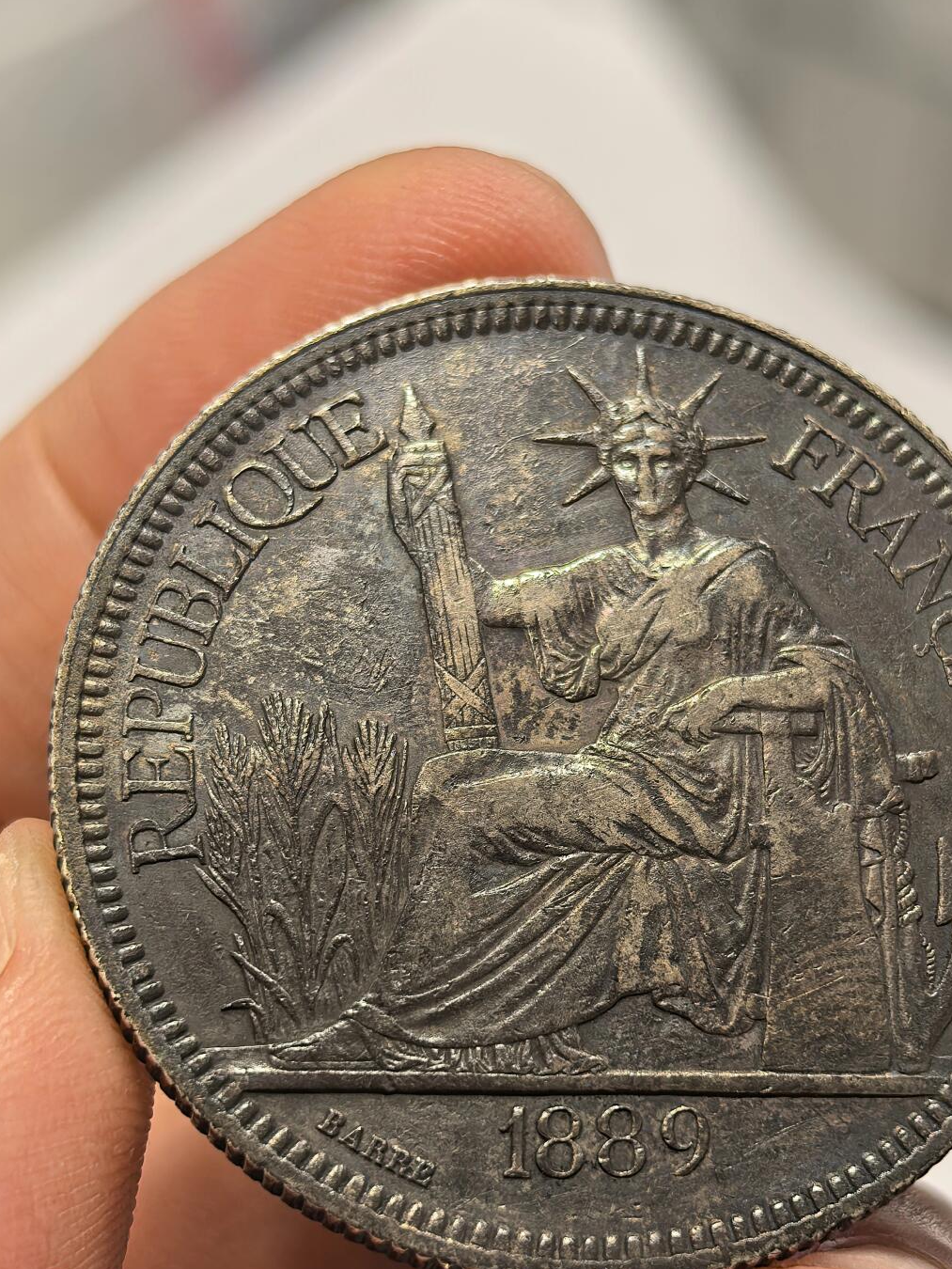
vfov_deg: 27.0
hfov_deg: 20.4
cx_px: 583
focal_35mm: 72
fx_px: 2639
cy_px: 775
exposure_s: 1/50
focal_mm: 6.98
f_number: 2
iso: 160
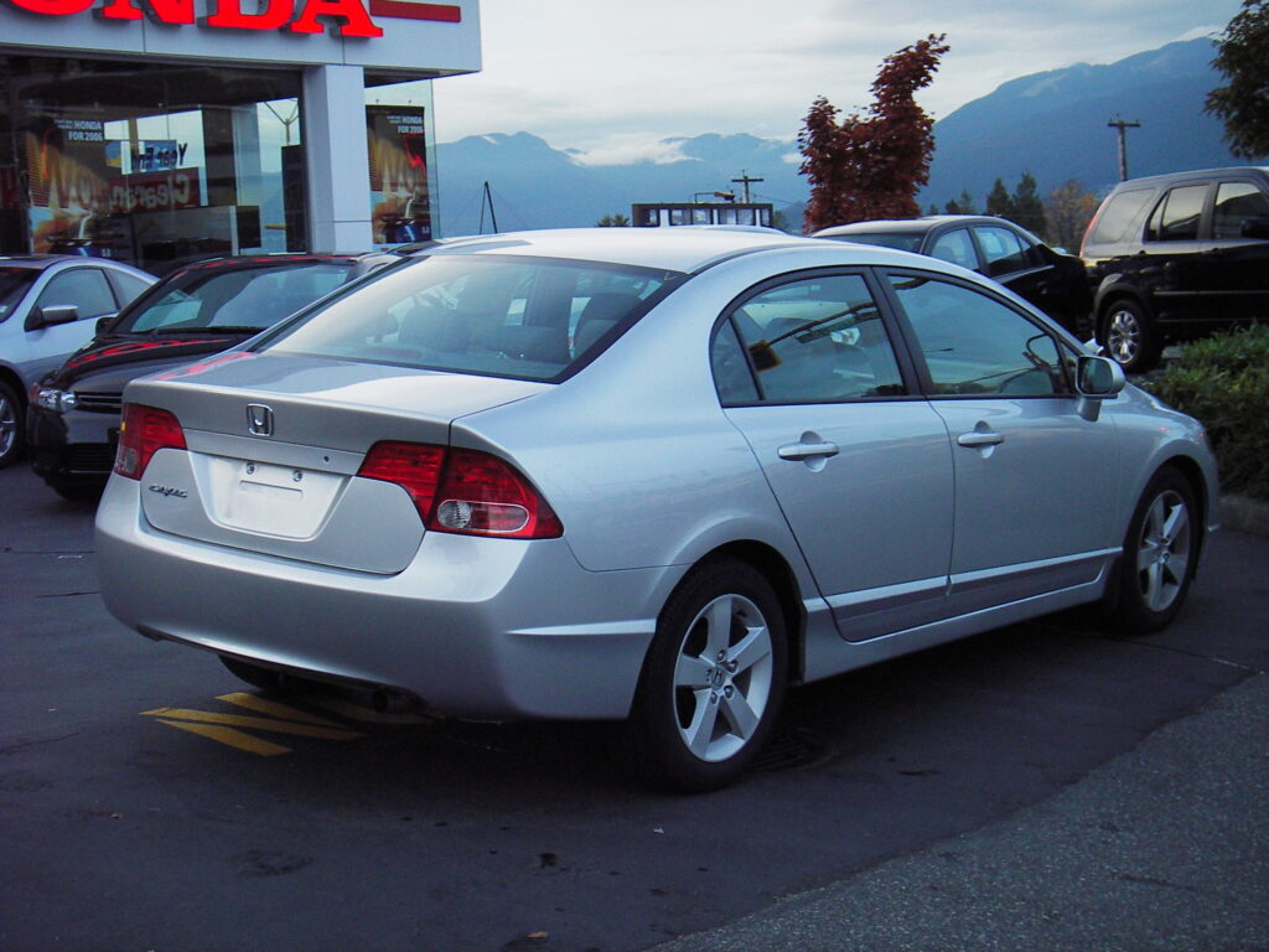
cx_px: 634
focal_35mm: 55
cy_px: 476
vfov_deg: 26.6
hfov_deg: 34.9
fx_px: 2016
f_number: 3.6
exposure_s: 1/40
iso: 100
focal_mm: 9.2
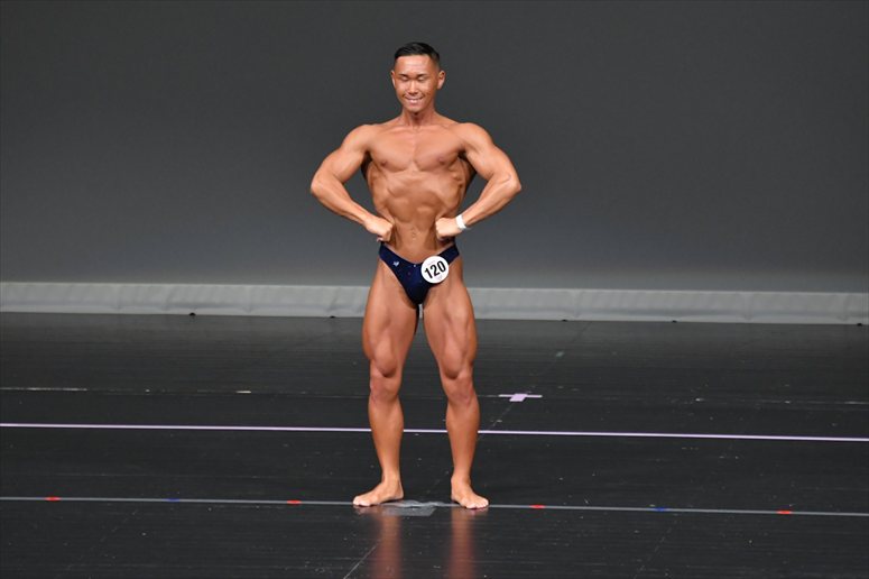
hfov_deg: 6.0
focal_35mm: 345
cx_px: 434
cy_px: 290
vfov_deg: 4.0
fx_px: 8324
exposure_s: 1/400
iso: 4000
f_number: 5.6
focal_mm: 230
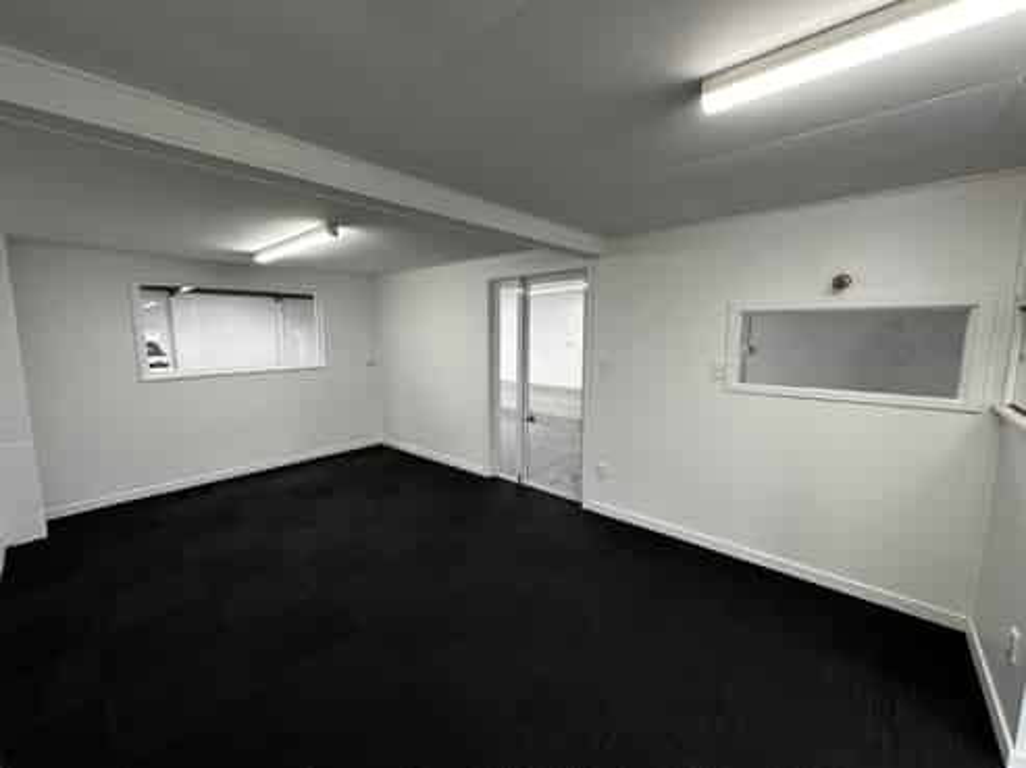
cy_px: 384
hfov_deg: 102.1
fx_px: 415
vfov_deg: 85.6
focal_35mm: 14
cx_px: 513
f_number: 2.2
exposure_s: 1/100
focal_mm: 2.22
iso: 80
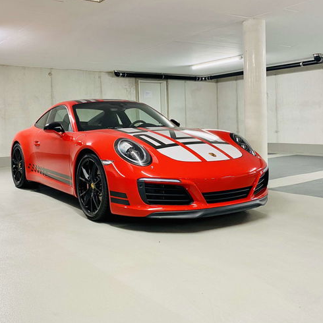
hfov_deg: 45.7
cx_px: 125
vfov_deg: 45.9
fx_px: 380
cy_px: 136
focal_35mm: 36
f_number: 1.8
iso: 100
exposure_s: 1/50
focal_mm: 4.25
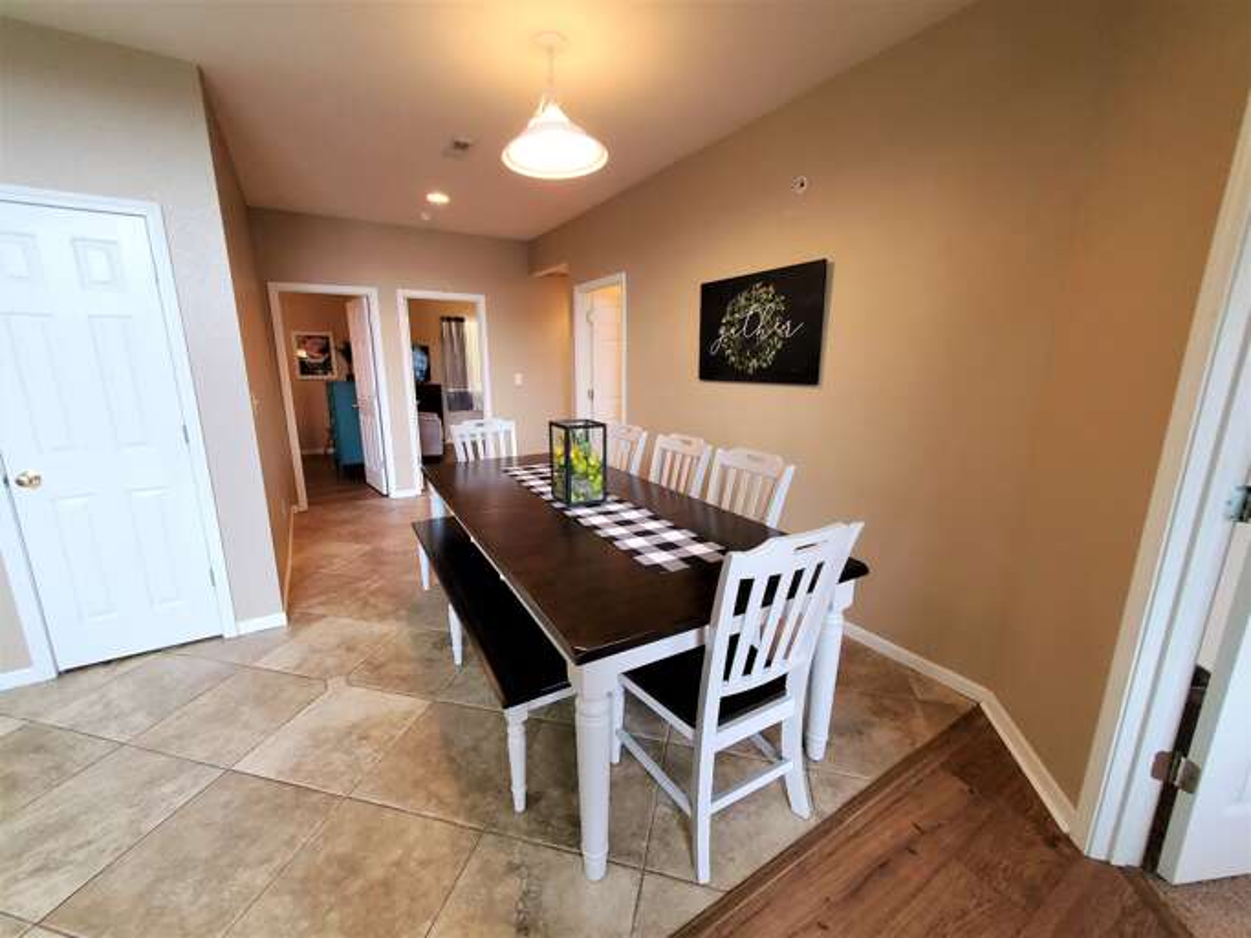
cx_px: 626
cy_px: 469
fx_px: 470
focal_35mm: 13
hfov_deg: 106.2
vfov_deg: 89.9
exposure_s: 1/59
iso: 400
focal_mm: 1.8
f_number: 2.2
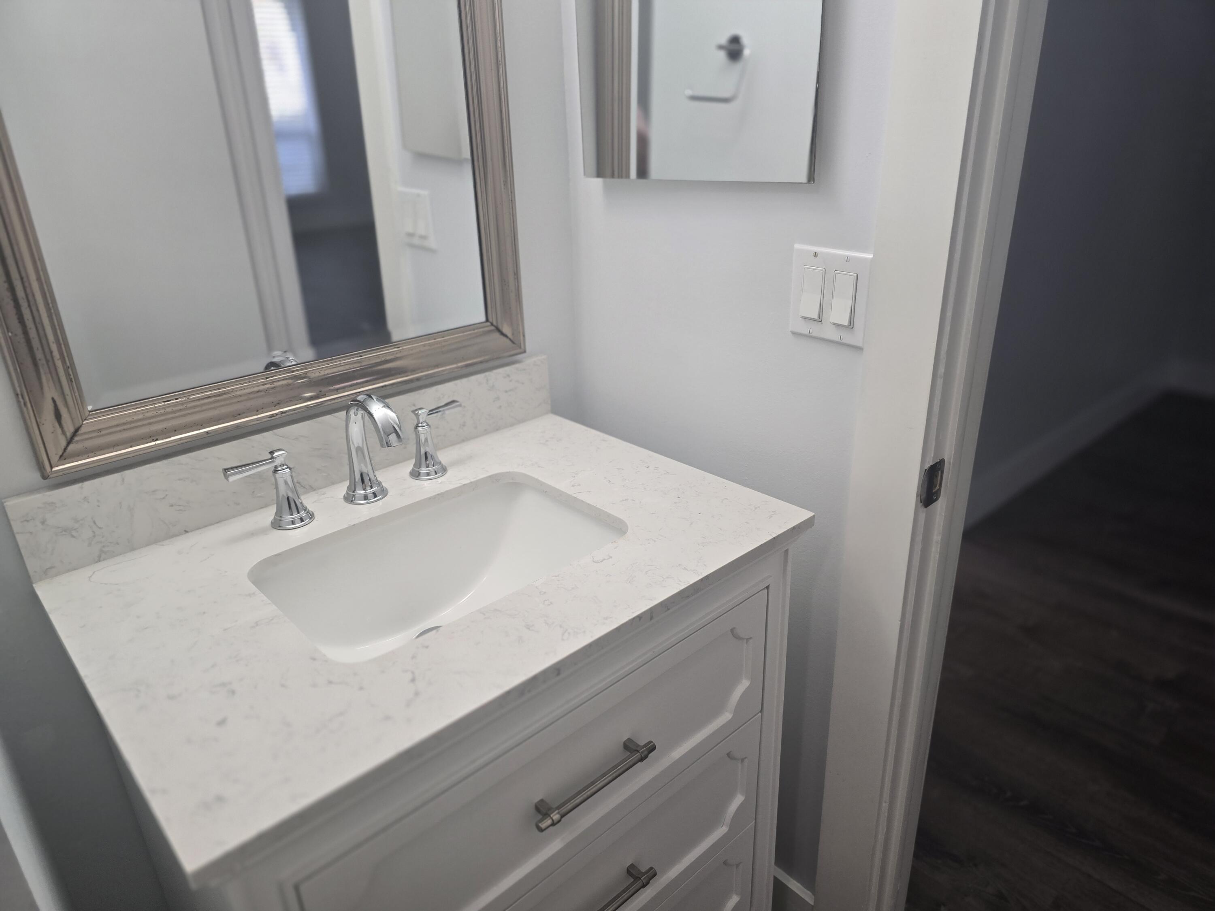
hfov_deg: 73.9
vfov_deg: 58.9
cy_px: 456
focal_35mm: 23
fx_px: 807
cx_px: 608
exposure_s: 1/120
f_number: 1.7
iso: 80
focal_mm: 6.3
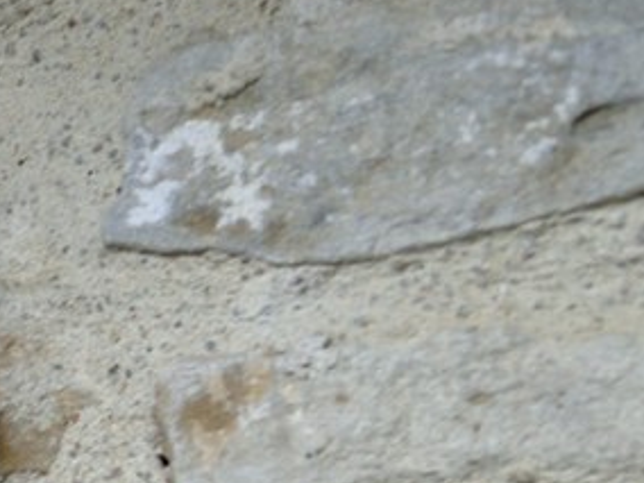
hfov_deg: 8.1
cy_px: 1034
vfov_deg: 6.6
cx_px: -1079
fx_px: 4037
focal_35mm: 217
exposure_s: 1/125
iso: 400
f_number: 5.6
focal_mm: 40
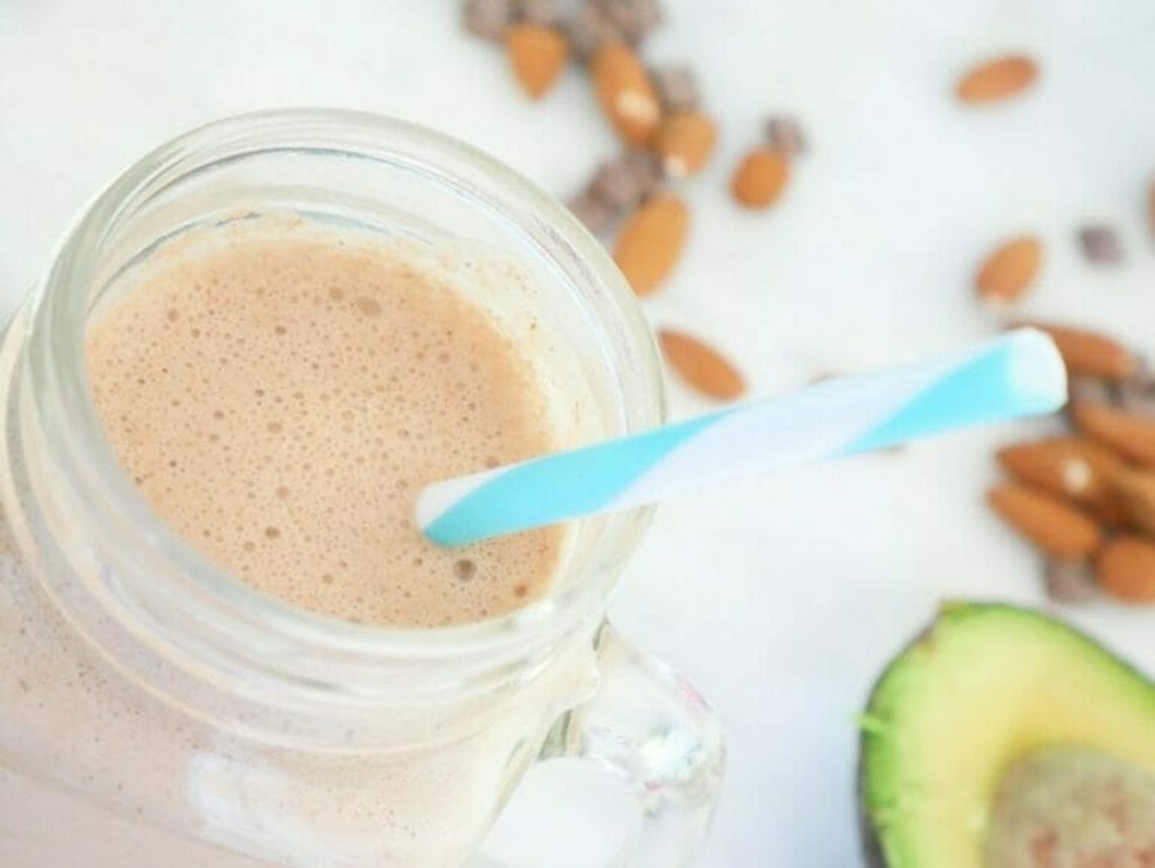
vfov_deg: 17.6
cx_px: 578
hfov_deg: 23.3
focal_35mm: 84
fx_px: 2805
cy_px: 434
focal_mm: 42
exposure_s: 1/15
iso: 3200
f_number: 5.6
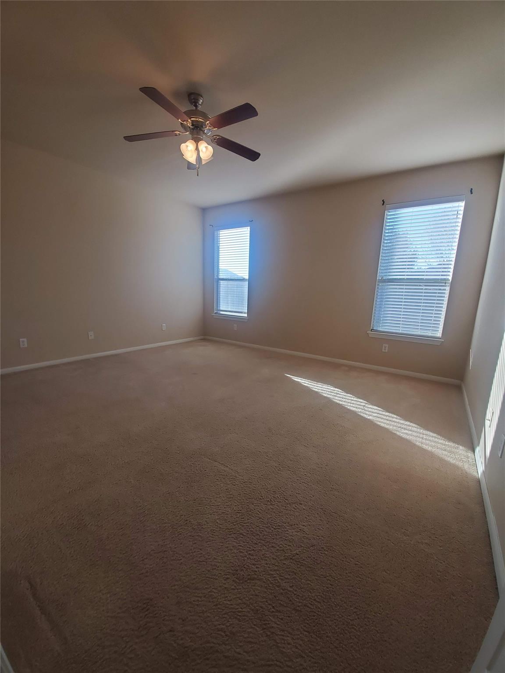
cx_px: 252
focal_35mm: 13
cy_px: 336
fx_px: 253
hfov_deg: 89.9
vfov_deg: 106.2
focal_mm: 1.8
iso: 80
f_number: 2.2
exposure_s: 1/59
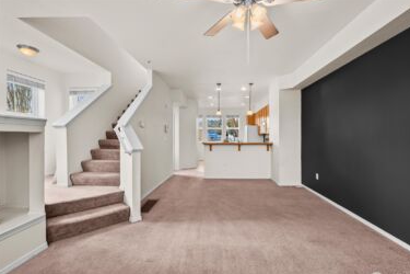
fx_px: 182
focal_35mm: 16
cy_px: 142
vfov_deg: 73.7
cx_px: 214
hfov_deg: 96.7
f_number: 7.1
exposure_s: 1/20
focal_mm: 15
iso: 1000
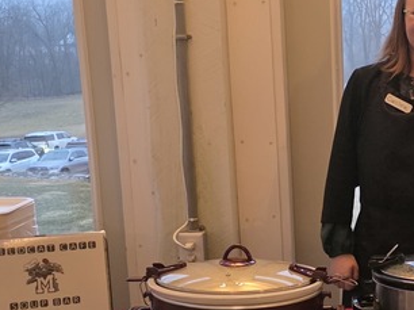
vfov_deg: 19.0
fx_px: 920
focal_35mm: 77
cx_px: 453
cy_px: 210
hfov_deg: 23.8
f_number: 1.7
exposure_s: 1/120
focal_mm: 6.3
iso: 1250
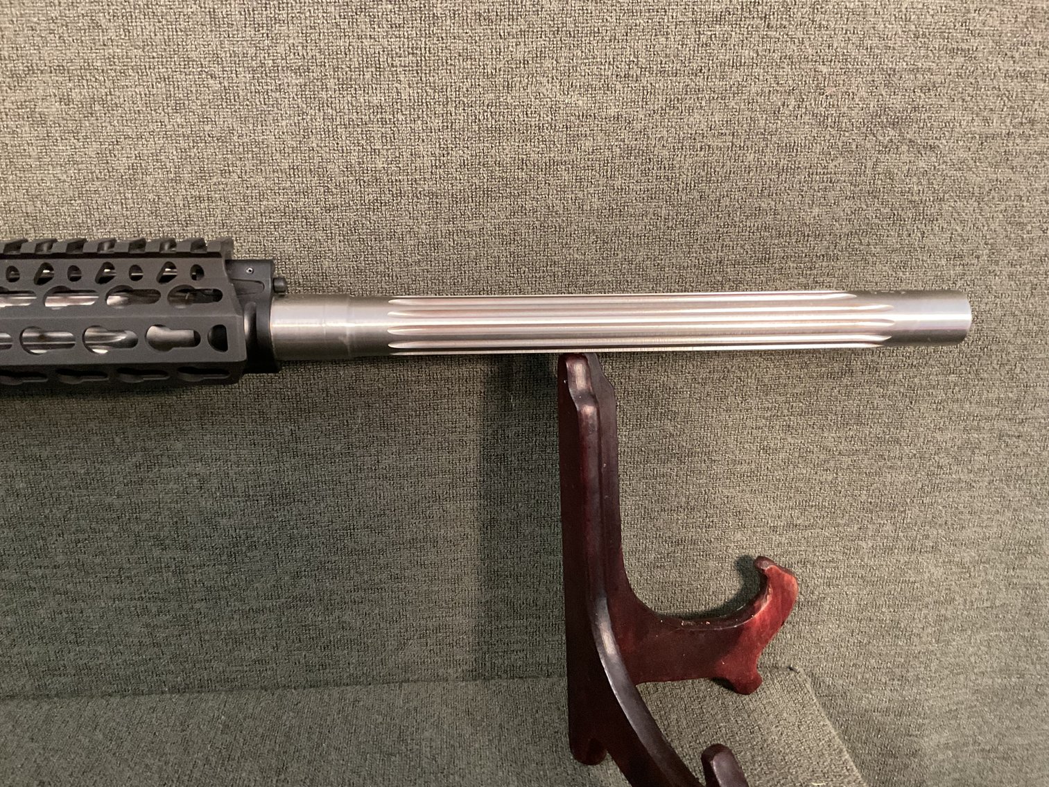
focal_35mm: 29
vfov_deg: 48.2
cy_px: 394
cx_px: 524
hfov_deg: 61.7
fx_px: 879
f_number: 1.8
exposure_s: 1/30
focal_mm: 3
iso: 500
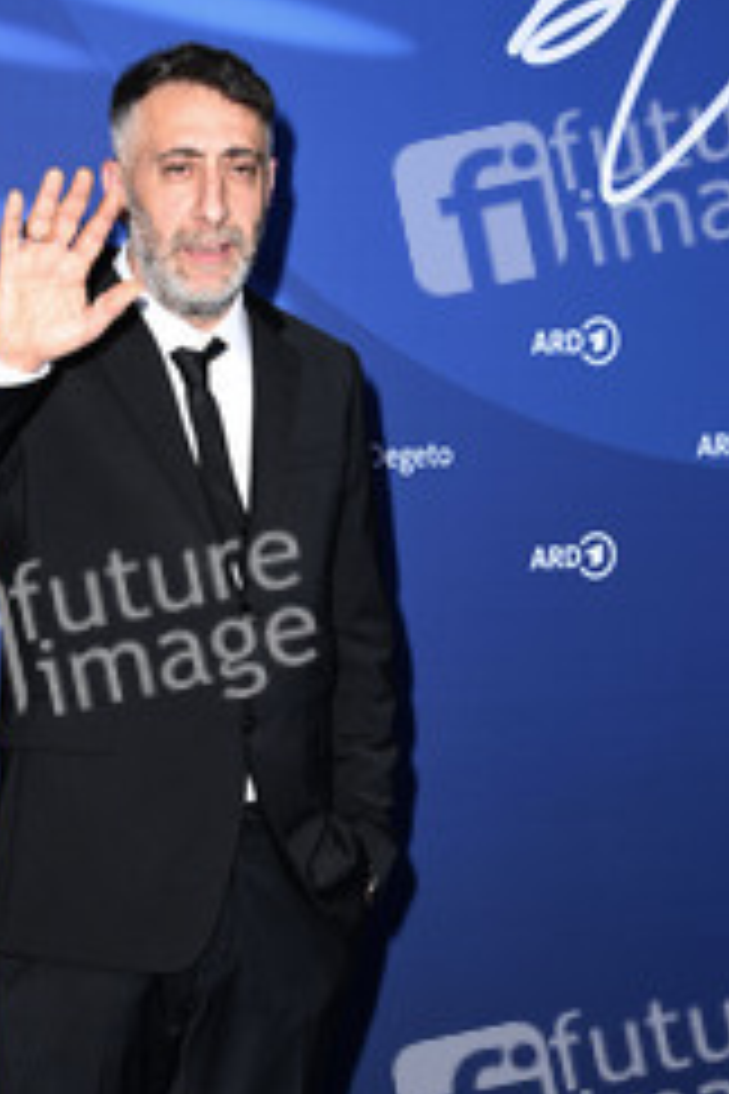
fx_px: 3098
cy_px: 864
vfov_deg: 19.8
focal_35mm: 102
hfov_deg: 13.4
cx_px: 216
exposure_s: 1/250
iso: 800
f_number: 6.3
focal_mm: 62
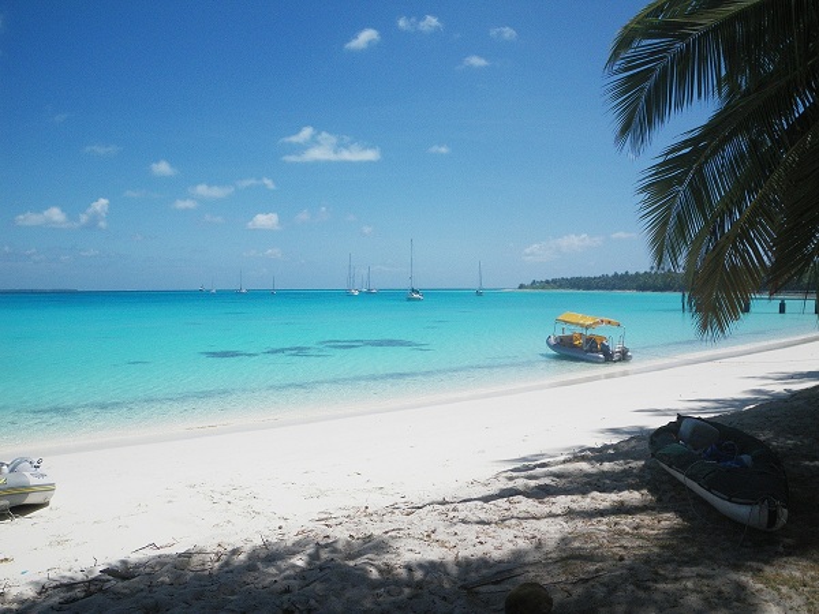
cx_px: 410
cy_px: 307
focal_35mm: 28
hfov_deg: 63.4
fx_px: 662
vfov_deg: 49.7
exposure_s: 1/1250
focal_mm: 5
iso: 125
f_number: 4.2
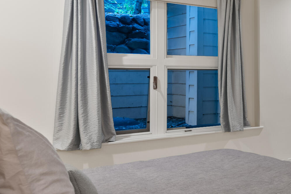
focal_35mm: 51
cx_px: 374
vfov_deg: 26.5
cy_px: 83
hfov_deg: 30.8
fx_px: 412
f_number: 7.1
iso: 500
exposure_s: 1
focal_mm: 17
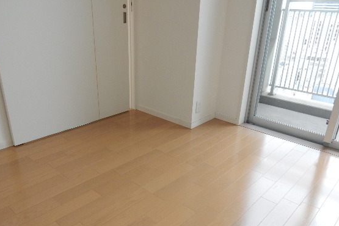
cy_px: 134
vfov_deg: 43.4
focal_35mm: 30
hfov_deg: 61.9
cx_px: 159
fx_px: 282
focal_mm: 4.5
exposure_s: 1/30
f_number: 3.7
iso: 320
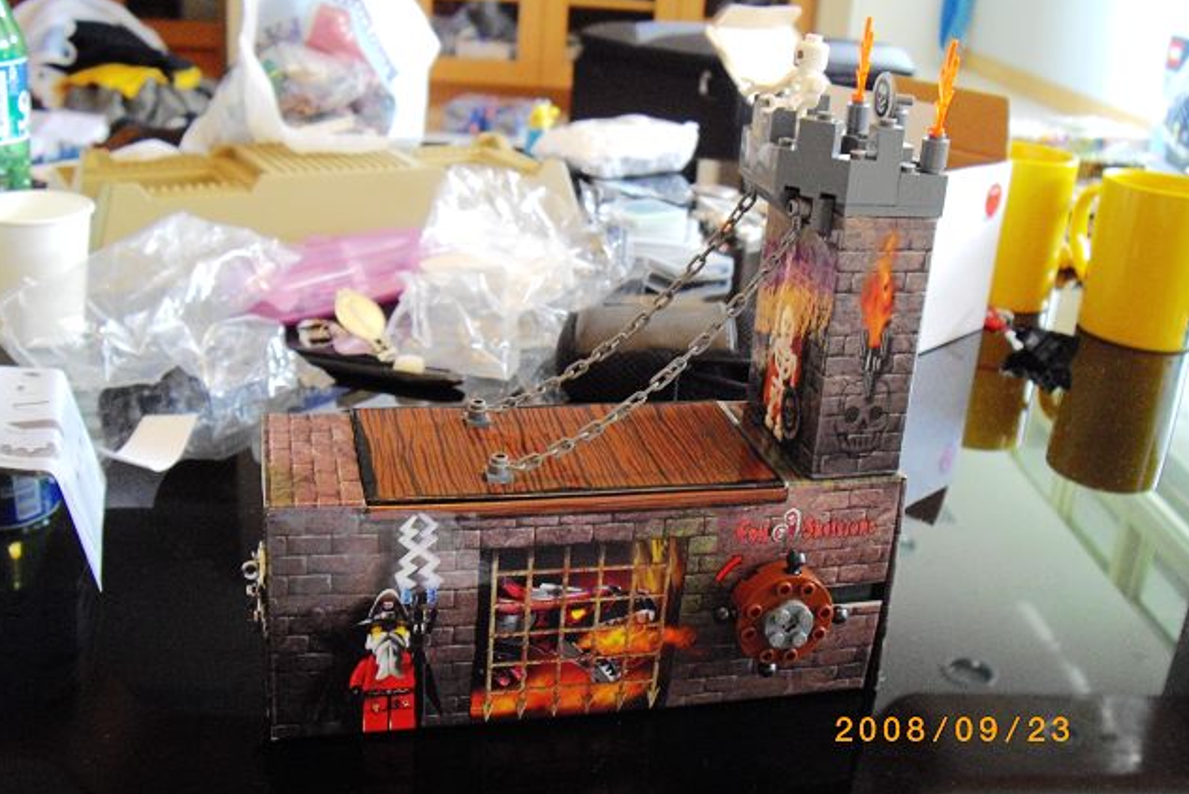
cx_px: 591
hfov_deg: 48.4
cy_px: 378
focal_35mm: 40
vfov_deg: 33.4
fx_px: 1322
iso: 400
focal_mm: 7.9
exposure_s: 1/40
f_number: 2.8
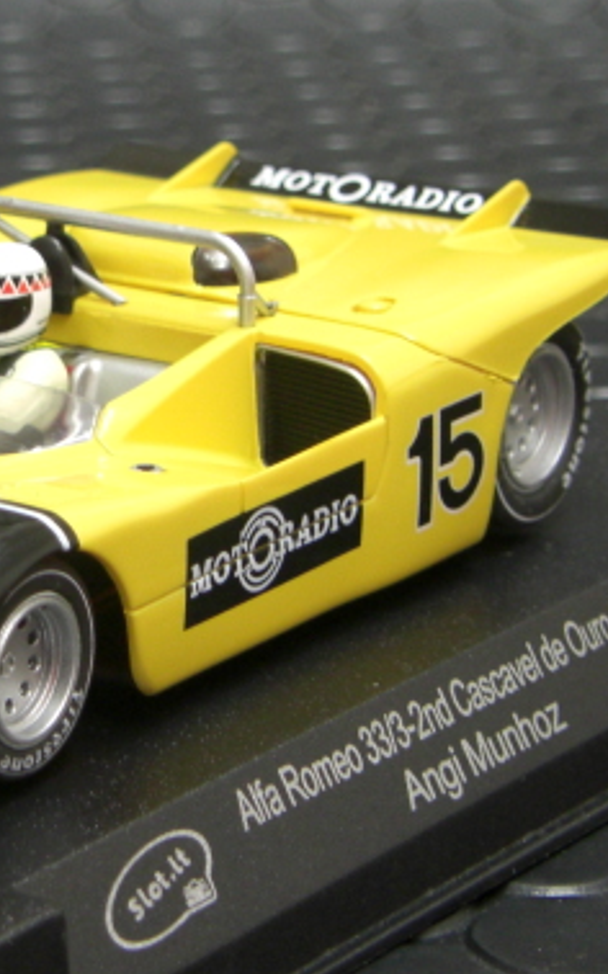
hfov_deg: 8.7
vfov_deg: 14.0
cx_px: 5
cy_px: 479
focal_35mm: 149
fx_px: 3953
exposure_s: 1/13
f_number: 4
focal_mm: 13.7
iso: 200
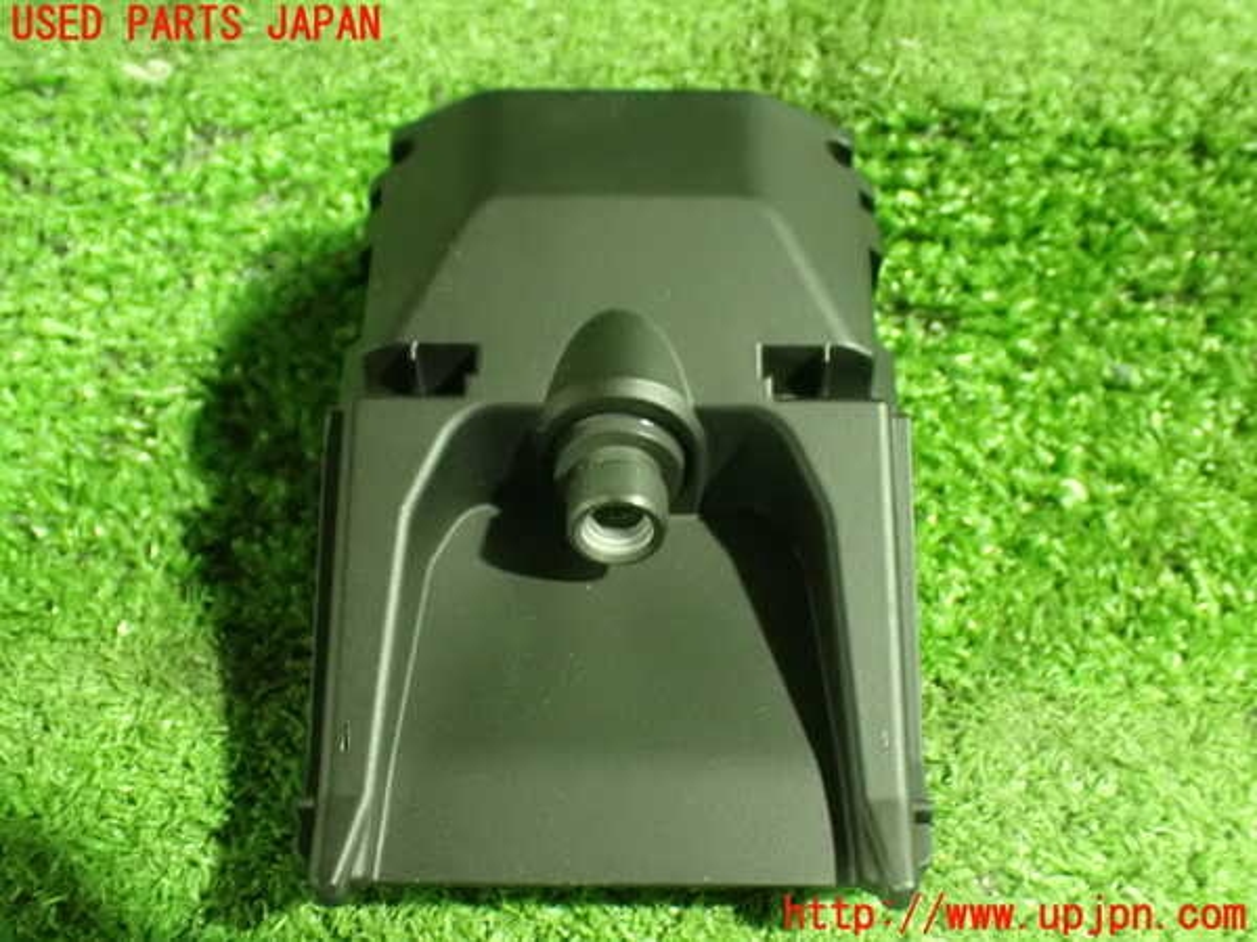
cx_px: 628
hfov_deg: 45.8
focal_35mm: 41
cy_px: 471
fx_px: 1489
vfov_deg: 35.1
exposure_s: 1/15
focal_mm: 7.31
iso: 1600
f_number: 2.8
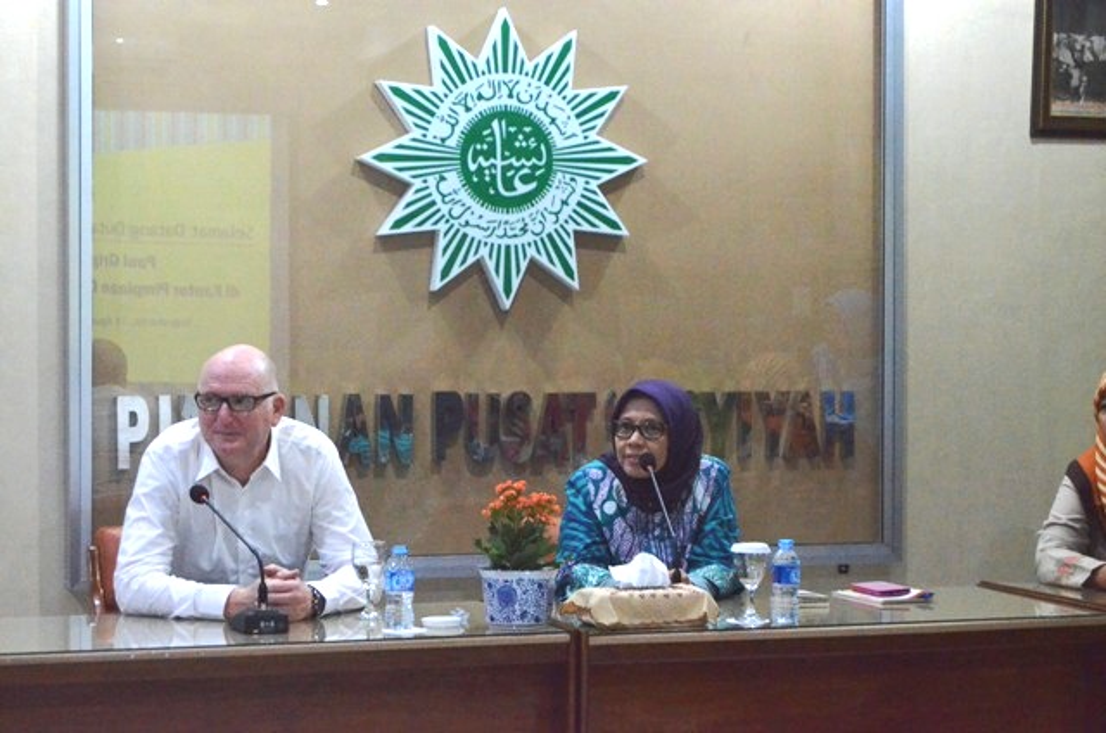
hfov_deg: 24.7
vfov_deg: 16.5
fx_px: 2530
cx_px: 553
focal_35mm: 82
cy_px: 366
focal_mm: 55
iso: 6400
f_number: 5.6
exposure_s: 1/100
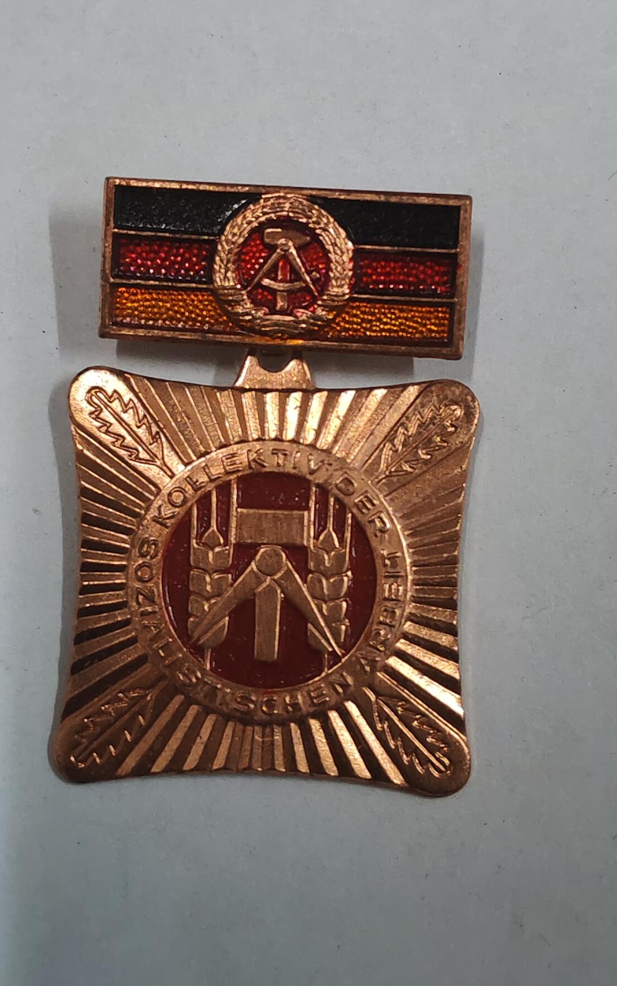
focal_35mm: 73
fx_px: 1964
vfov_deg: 28.2
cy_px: 487
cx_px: 274
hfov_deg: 17.9
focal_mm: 5.52
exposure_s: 1/33
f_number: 1.95
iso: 400
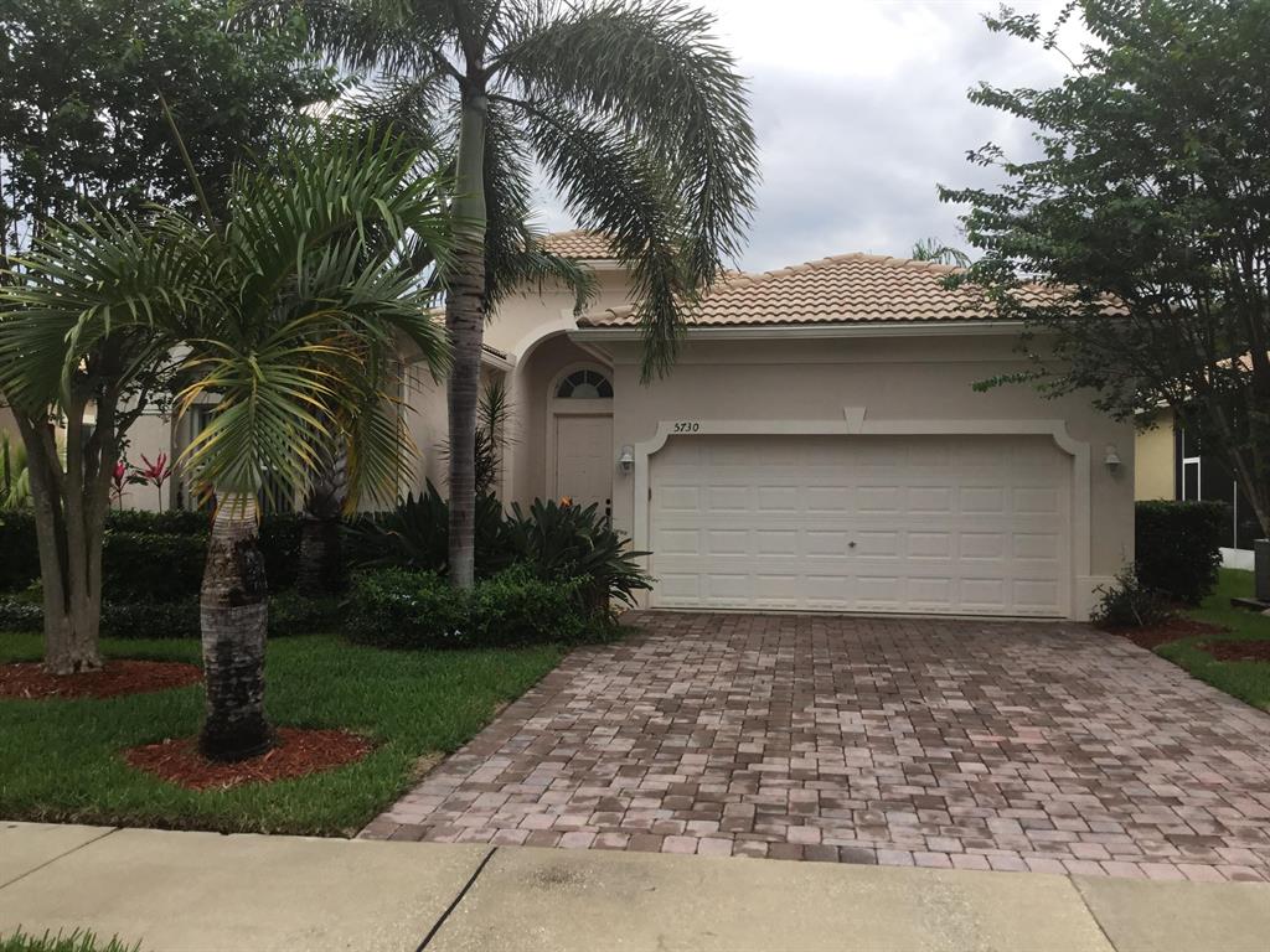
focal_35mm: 31
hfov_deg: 58.4
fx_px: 1137
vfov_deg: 45.4
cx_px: 635
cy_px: 476
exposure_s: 1/438
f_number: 2.4
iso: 25
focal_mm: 3.3
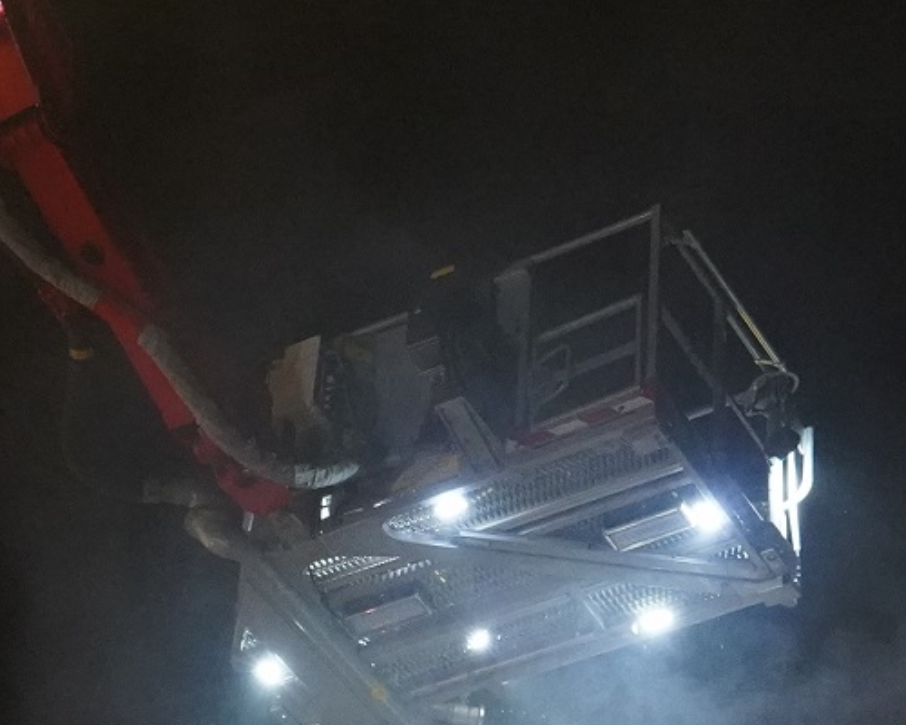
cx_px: 498
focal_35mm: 119
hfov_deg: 16.2
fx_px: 3191
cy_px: 825
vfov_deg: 12.7
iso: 12800
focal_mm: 33
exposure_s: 1/125
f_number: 4
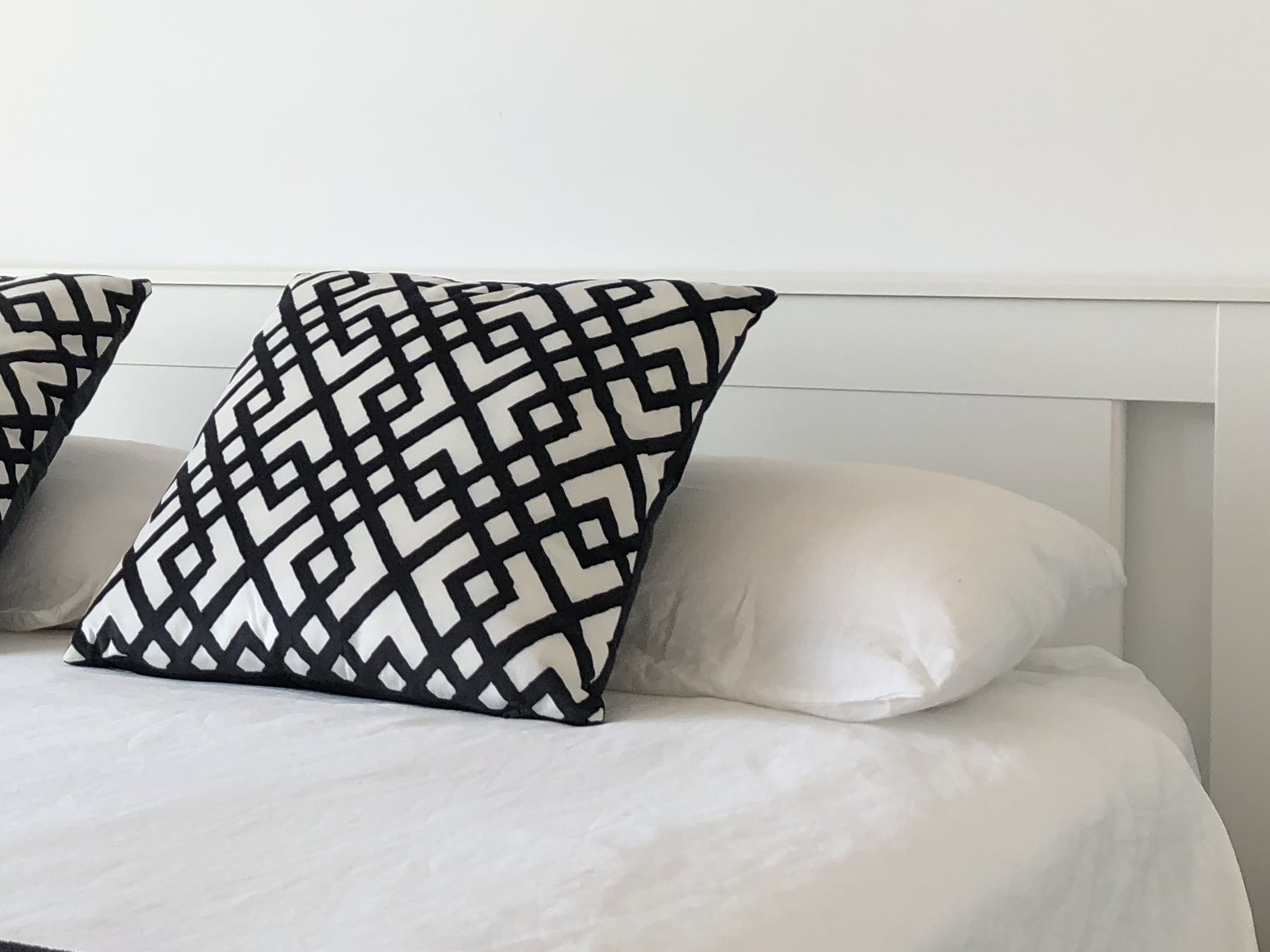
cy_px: 329
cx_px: 215
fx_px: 2678
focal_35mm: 73
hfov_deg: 26.1
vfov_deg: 20.1
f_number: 1.8
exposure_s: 1/198
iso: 20
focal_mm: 3.99
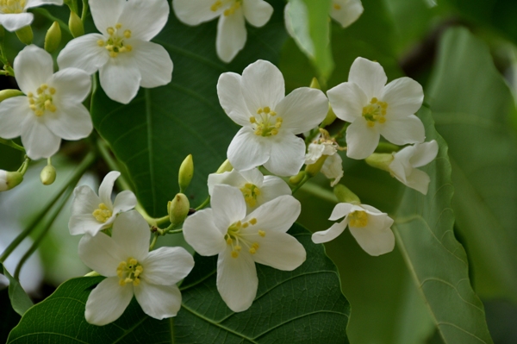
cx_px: 258
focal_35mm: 300
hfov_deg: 6.9
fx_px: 4305
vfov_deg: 4.6
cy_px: 172
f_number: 5.6
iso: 400
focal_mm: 200
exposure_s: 1/500
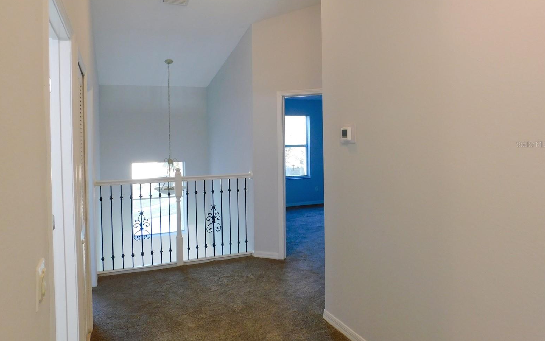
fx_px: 371
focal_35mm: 25
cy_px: 144
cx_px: 270
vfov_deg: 49.1
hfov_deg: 72.5
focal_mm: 4
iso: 125
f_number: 3
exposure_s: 1/40
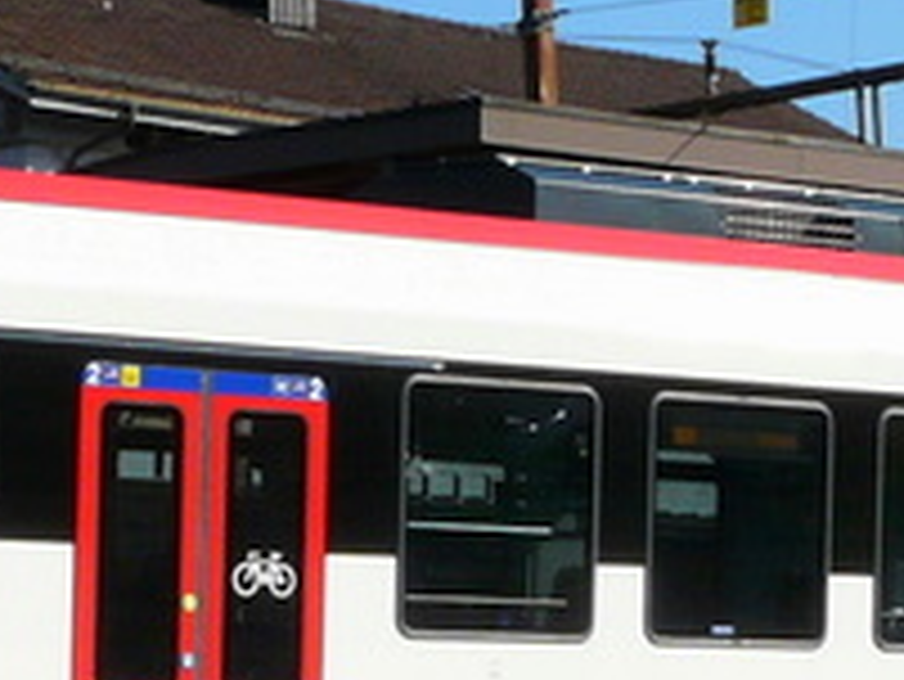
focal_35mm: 194
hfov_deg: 10.2
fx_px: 5069
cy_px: 549
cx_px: 310
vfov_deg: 7.7
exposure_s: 1/400
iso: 100
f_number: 5.6
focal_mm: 6.4
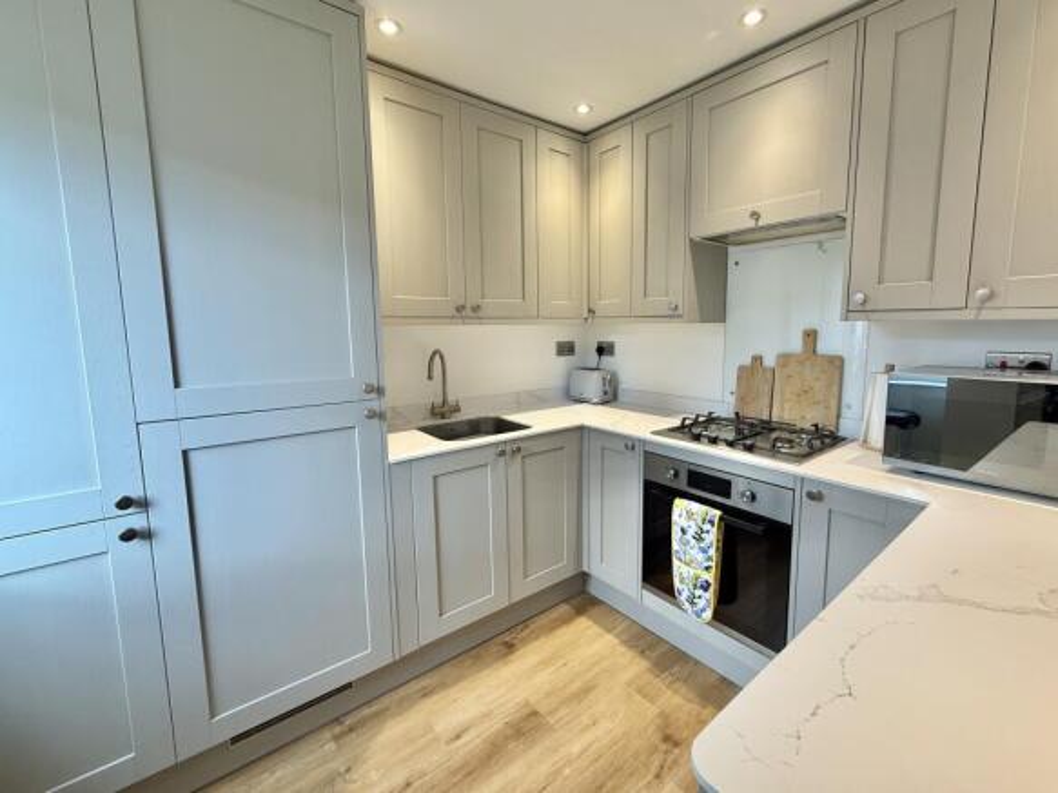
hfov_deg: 102.1
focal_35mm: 14
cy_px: 396
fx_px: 428
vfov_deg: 85.7
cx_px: 529
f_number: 2.2
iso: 160
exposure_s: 1/100
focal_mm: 2.22
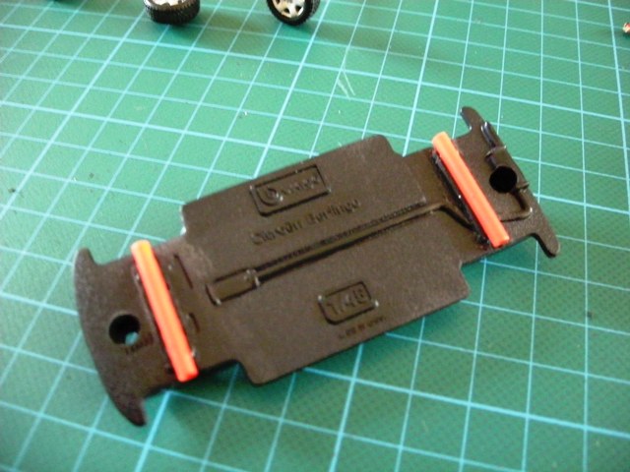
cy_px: 236
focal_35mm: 35
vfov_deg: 40.7
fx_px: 637
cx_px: 315
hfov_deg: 52.6
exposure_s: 1/6.7
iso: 800
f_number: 2.8
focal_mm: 5.7
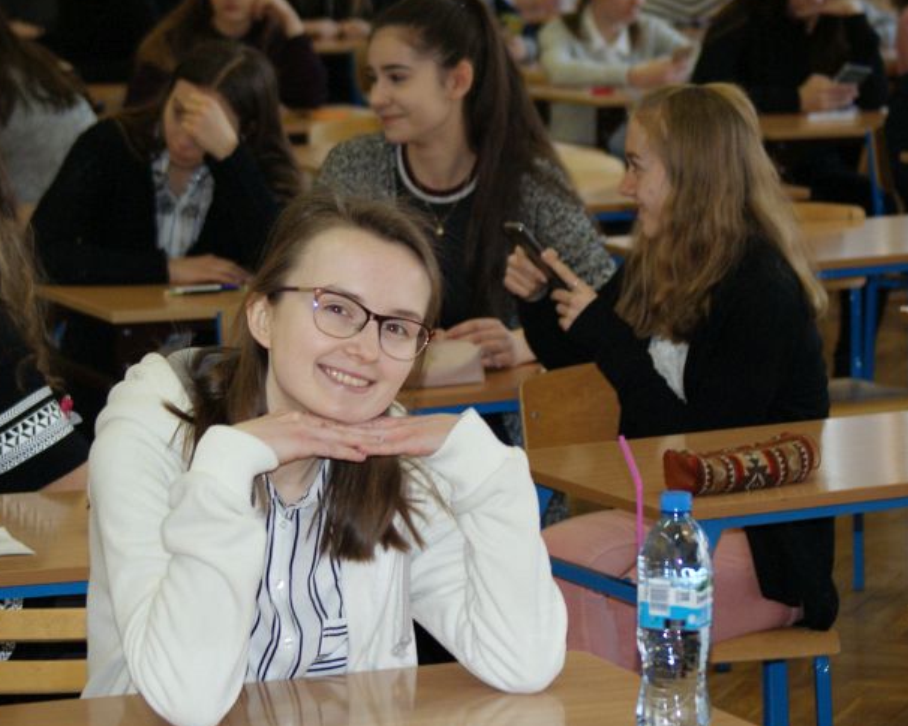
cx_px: 433
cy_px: 358
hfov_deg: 13.8
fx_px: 3753
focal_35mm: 140
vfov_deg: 11.1
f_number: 4.5
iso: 400
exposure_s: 1/125
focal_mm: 75
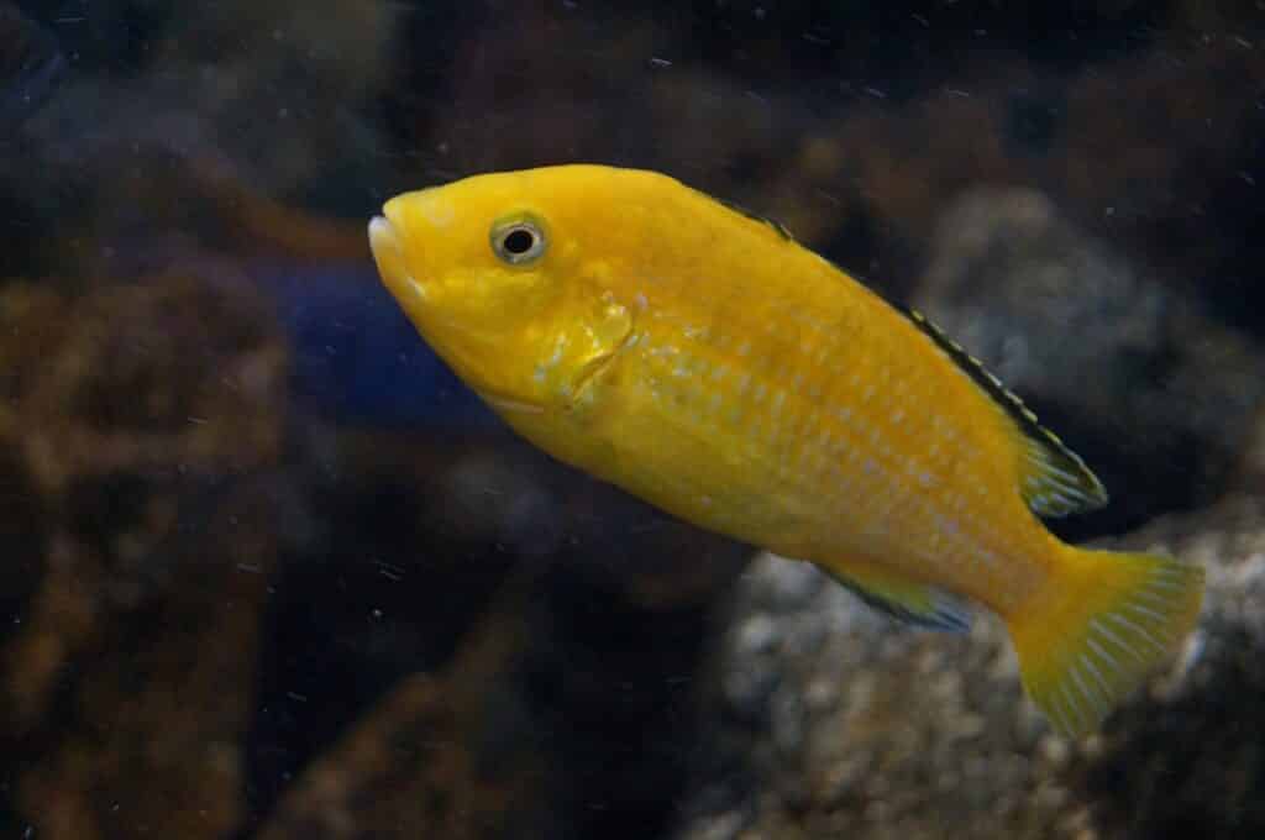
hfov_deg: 24.8
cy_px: 420
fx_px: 2878
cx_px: 632
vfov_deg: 16.6
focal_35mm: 82
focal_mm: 55
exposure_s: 1/80
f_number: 5.6
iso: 3200
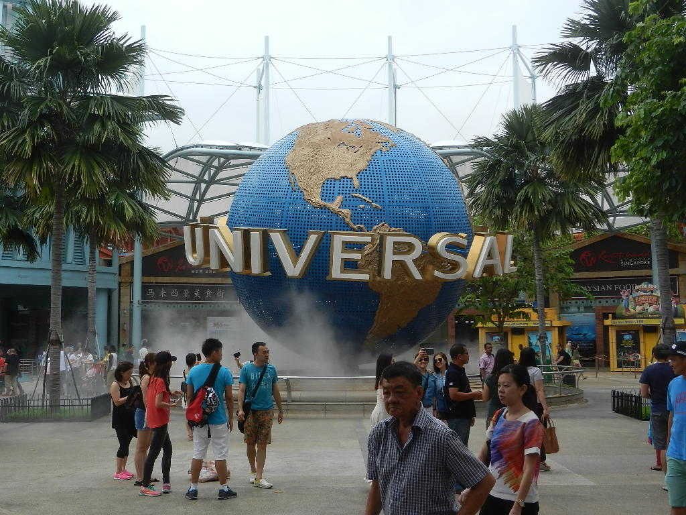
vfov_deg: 32.2
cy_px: 258
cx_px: 343
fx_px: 892
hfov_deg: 42.1
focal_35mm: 45
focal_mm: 8.2
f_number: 4.2
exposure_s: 1/800
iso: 160
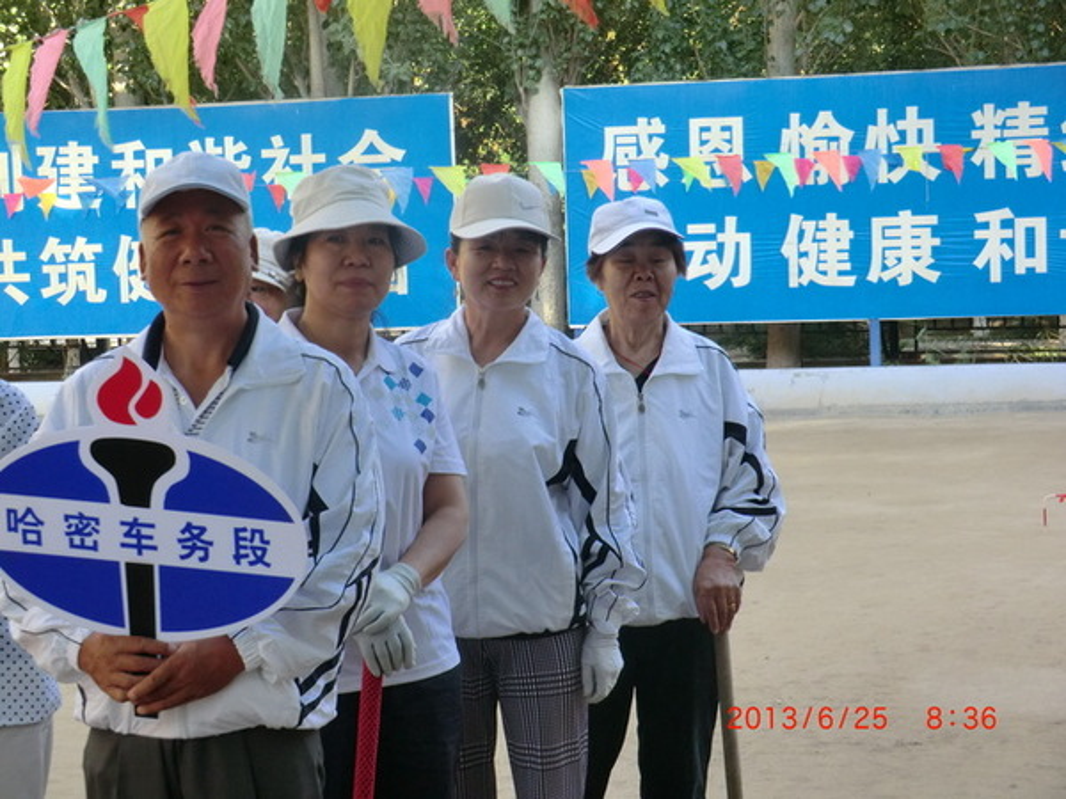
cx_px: 533
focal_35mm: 89
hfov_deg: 22.0
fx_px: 2741
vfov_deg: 16.6
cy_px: 400
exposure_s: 1/80
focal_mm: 16
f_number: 4.8
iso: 125
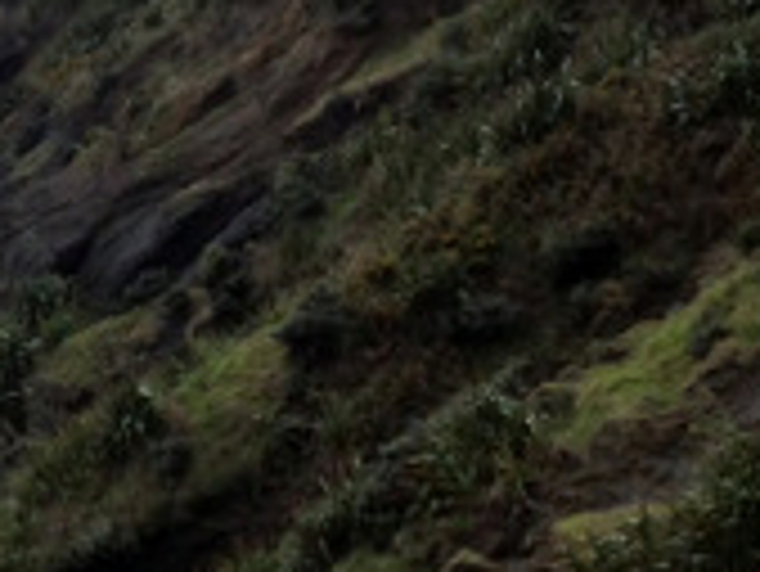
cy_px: 149
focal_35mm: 166
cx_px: -796
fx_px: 3647
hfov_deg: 10.8
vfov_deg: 8.9
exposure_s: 1/1577
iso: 64
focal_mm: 4.28
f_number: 2.4
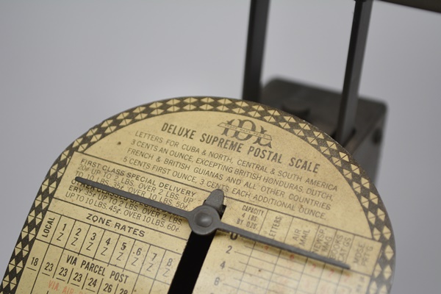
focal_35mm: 72
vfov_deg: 18.9
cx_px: 220
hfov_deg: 28.1
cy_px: 147
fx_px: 882
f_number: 5.6
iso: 400
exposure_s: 1/80
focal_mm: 48
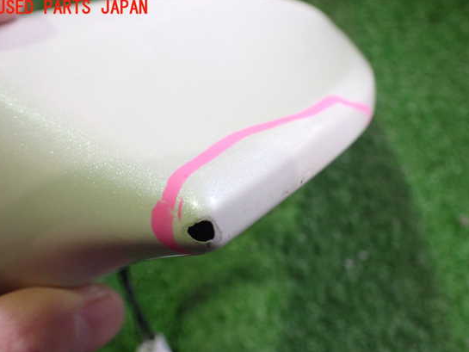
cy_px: 191
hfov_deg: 55.3
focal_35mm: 33
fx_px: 447
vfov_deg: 42.9
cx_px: 250
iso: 800
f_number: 2.3
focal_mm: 5.4
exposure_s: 1/100
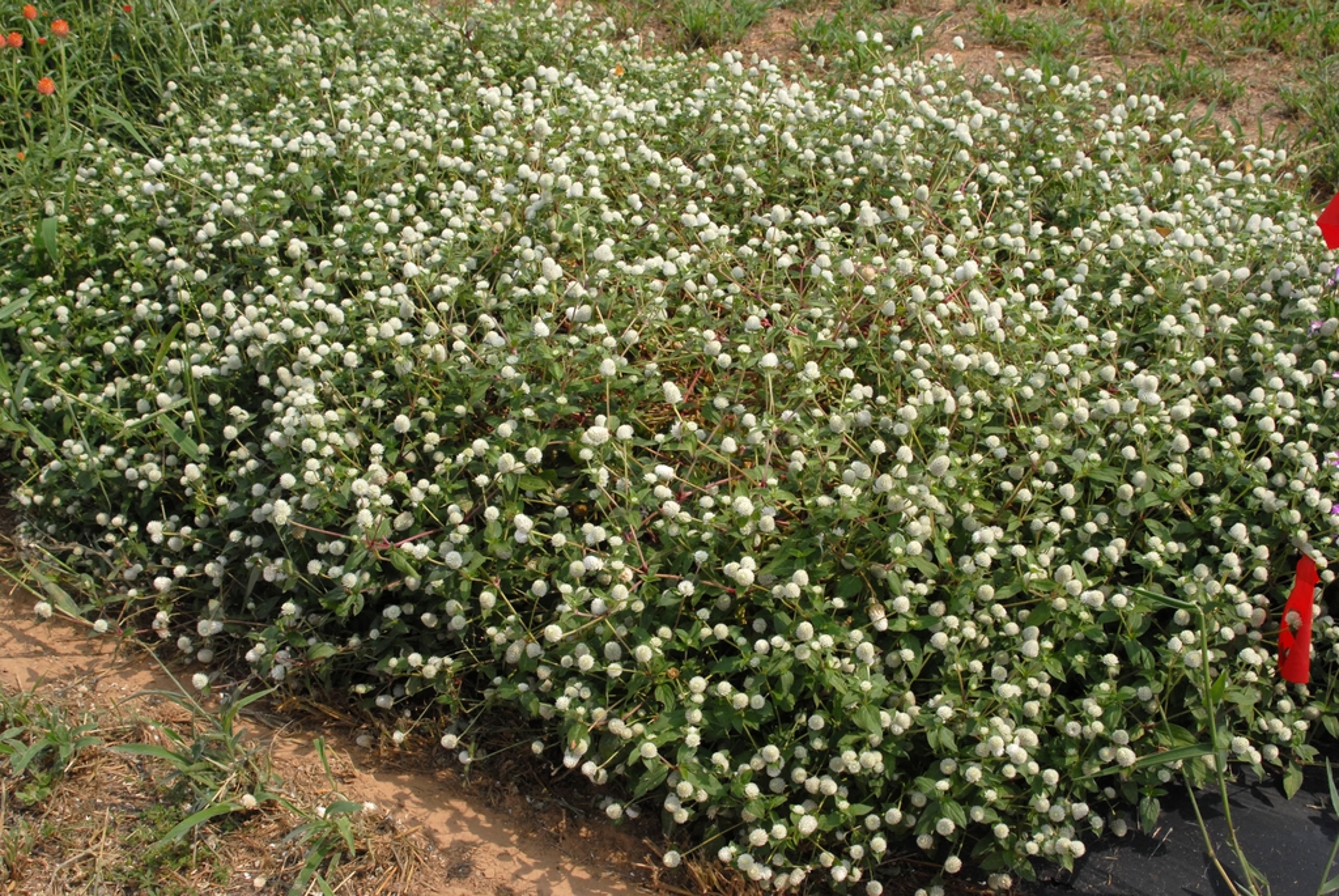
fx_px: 1564
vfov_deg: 32.0
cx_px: 670
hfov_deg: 46.4
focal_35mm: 42
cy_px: 448
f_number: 11
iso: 400
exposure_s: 1/500
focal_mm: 28
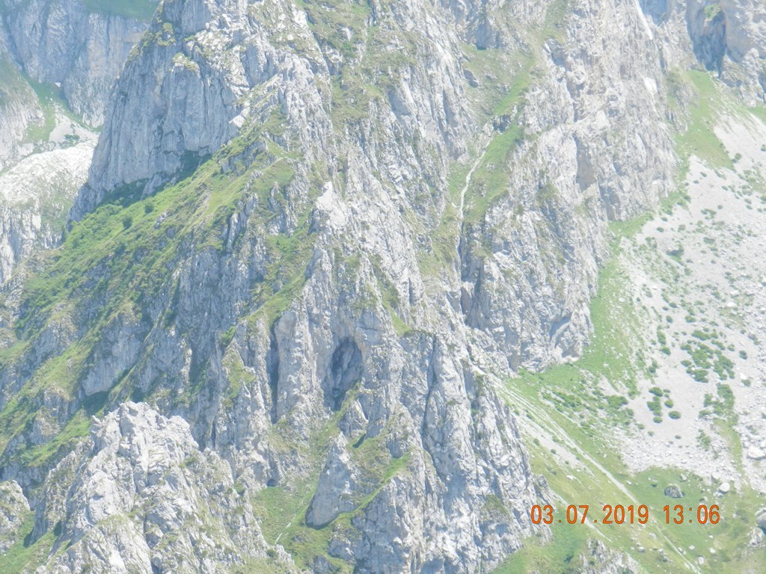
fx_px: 3541
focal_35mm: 160
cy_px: 287
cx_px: 383
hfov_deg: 12.3
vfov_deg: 9.3
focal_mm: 28.4
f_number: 5.3
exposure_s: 1/400
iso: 160
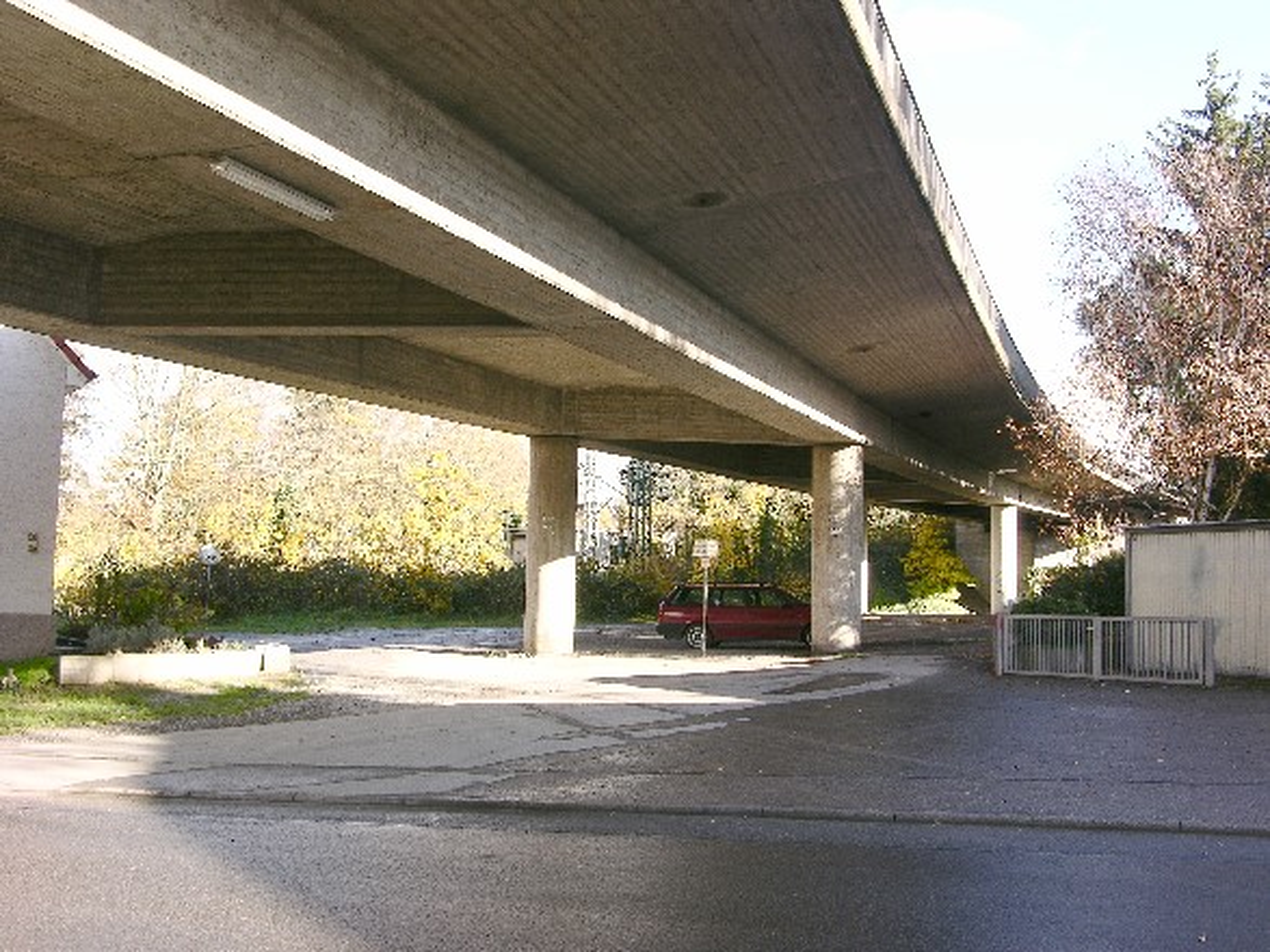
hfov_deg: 52.6
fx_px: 1284
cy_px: 476
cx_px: 635
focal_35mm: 35
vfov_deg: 40.7
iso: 50
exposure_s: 1/55.2
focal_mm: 8.9
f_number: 5
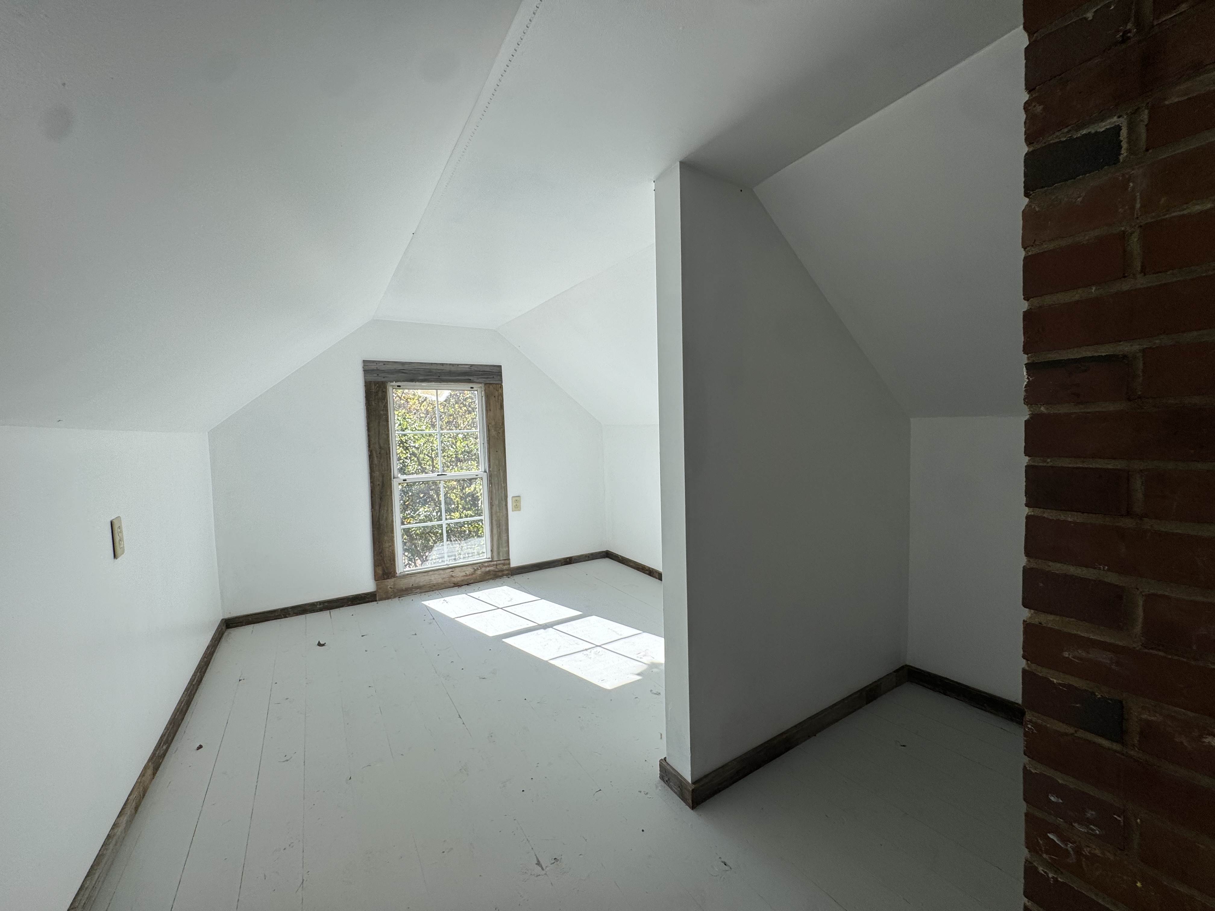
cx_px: 608
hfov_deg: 102.1
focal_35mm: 14
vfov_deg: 85.7
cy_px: 456
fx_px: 491
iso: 40
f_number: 2.2
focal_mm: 2.22
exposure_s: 1/362
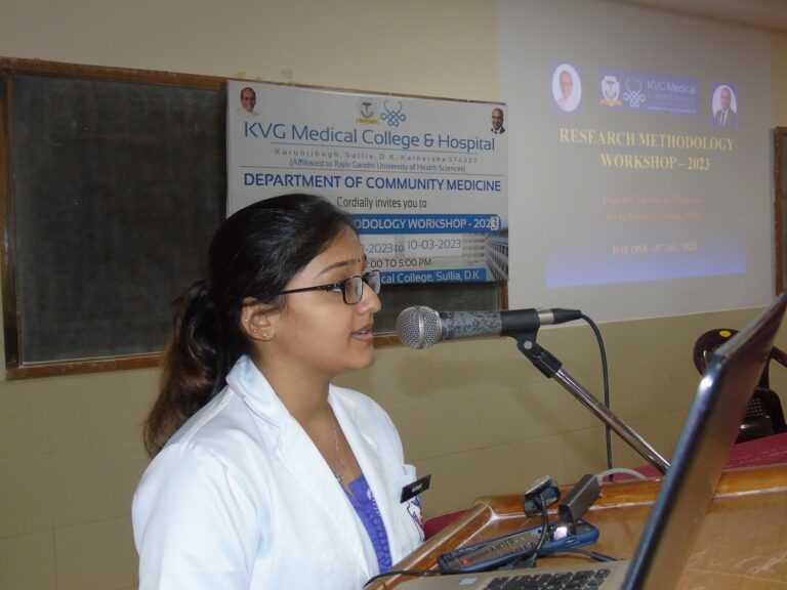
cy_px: 295
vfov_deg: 41.8
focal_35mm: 34
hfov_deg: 54.0
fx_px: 773
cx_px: 394
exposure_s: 1/40
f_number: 3.8
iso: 400
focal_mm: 6.1
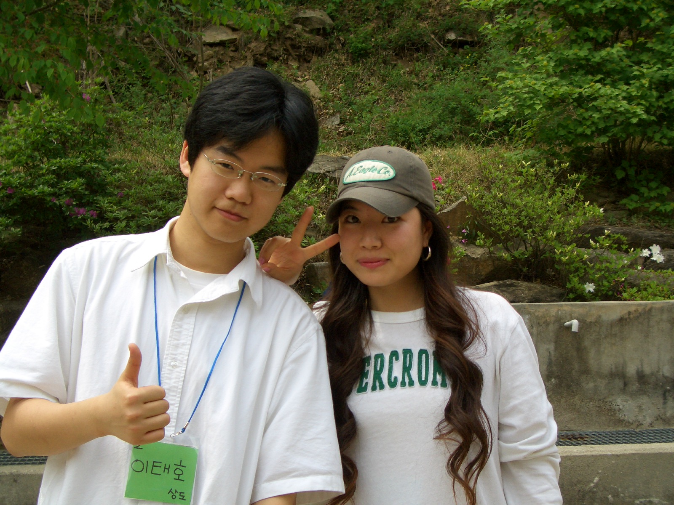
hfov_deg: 31.2
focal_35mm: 62
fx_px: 1207
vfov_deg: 23.7
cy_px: 252
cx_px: 337
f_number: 3.5
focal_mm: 10.2
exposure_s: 1/320
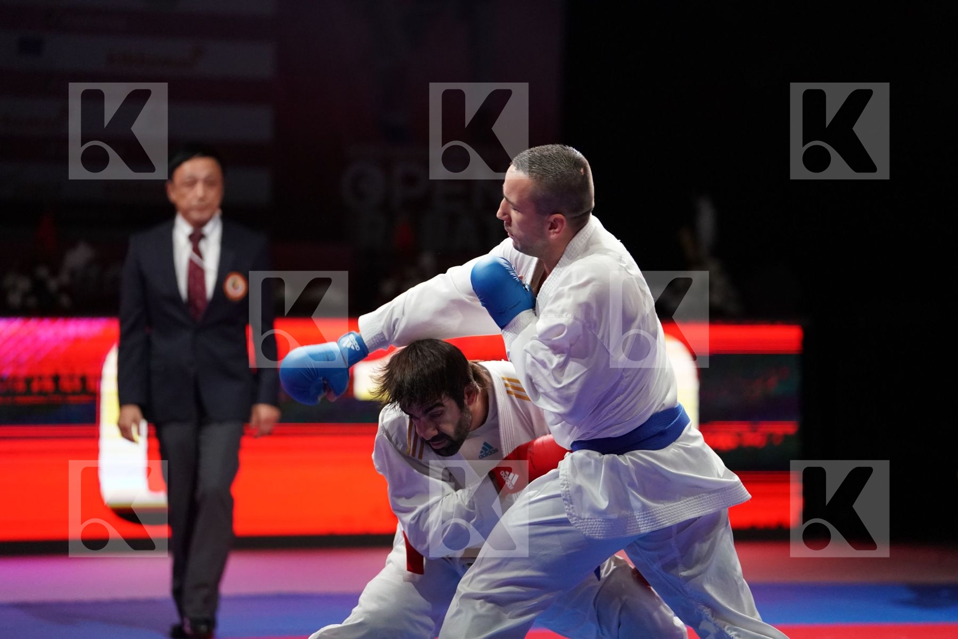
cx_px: 479
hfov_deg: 13.3
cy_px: 320
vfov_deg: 8.9
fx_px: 4098
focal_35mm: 154
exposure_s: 1/1000
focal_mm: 154
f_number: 2.8
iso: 5000
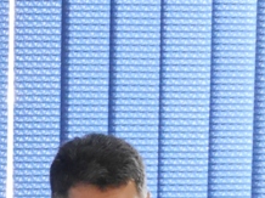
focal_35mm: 356
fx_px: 2722
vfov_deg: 4.1
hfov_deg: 5.4
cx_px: -289
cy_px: 302
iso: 3200
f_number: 4.7
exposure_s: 1/60
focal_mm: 40
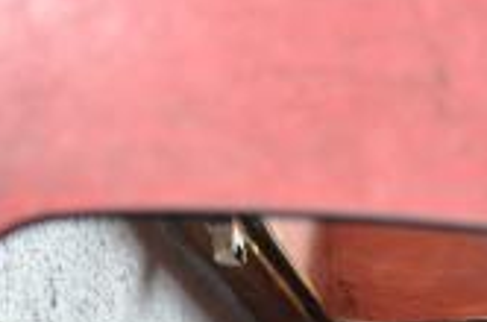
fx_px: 2930
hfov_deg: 9.5
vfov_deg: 6.2
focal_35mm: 217
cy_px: 474
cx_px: 167
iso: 1250
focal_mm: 48
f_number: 4.8
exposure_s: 1/30
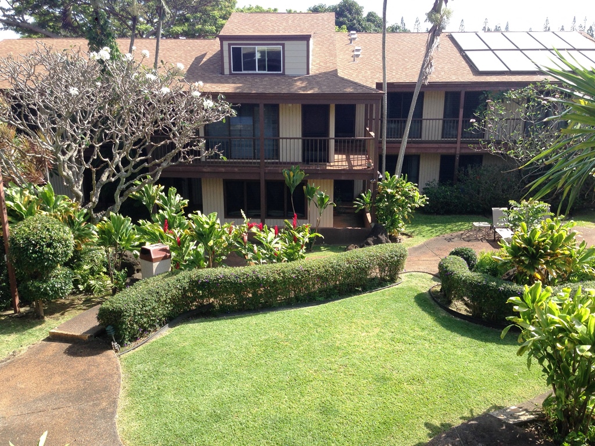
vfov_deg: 42.9
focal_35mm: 33
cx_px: 298
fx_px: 567
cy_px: 223
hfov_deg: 55.4
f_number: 2.4
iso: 50
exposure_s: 1/467
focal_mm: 4.12
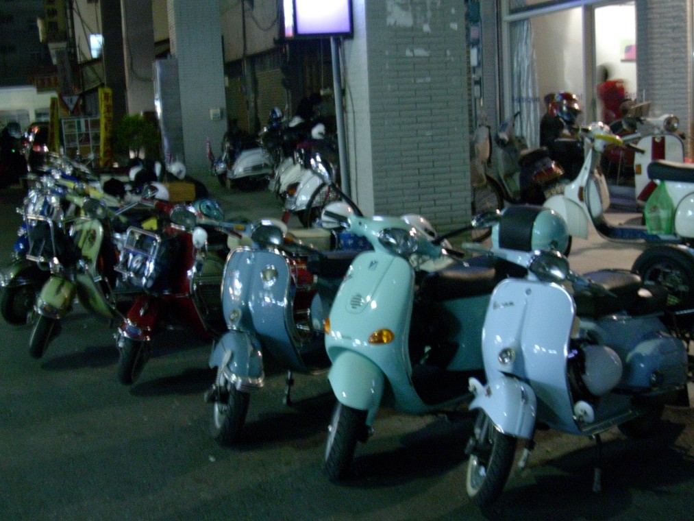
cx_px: 347
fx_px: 902
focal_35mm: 45
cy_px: 260
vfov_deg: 32.2
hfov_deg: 42.1
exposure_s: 1/2.8
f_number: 2.9
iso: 200
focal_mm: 6.7
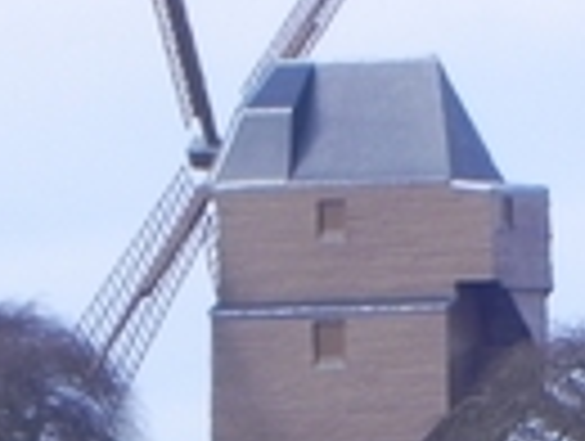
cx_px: 531
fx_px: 52791
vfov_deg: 0.5
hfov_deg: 0.6
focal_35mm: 3118
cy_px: 432
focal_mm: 120
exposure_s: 1/354
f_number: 6.3
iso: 160
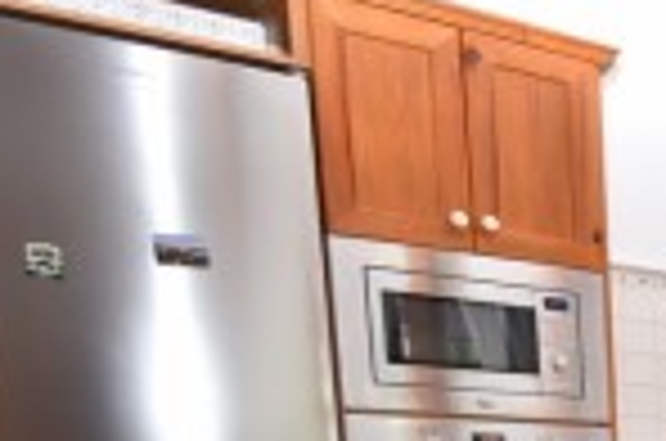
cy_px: 686
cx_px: 1058
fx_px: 960
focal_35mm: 52
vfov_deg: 21.2
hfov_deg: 25.6
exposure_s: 1/60
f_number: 4
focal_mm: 10
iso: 400
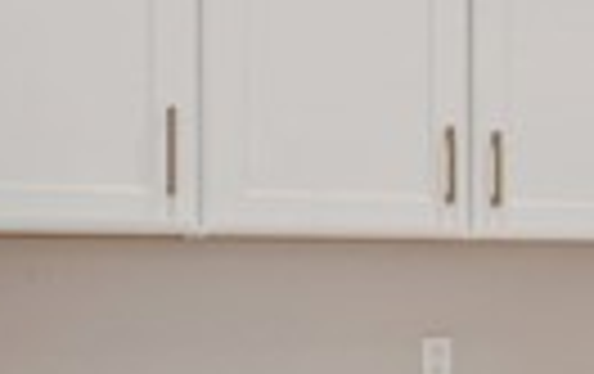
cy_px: 270
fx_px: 1038
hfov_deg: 27.4
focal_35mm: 64
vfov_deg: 20.3
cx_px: 742
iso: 400
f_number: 11
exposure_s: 1/10
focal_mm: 13
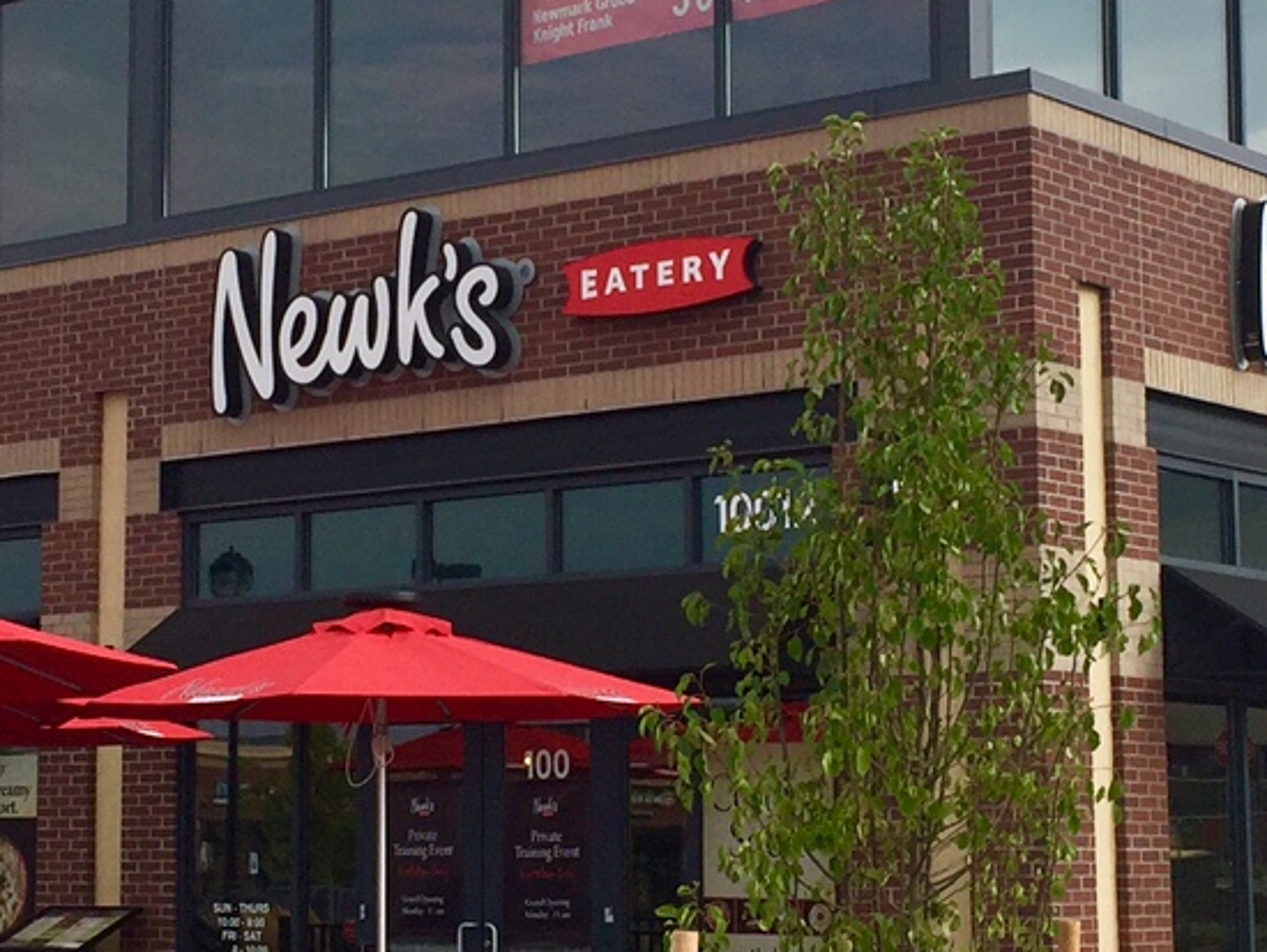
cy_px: 429
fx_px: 3149
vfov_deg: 17.2
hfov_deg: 22.7
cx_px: 477
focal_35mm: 86
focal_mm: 4.15
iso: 32
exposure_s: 1/1276
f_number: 2.2
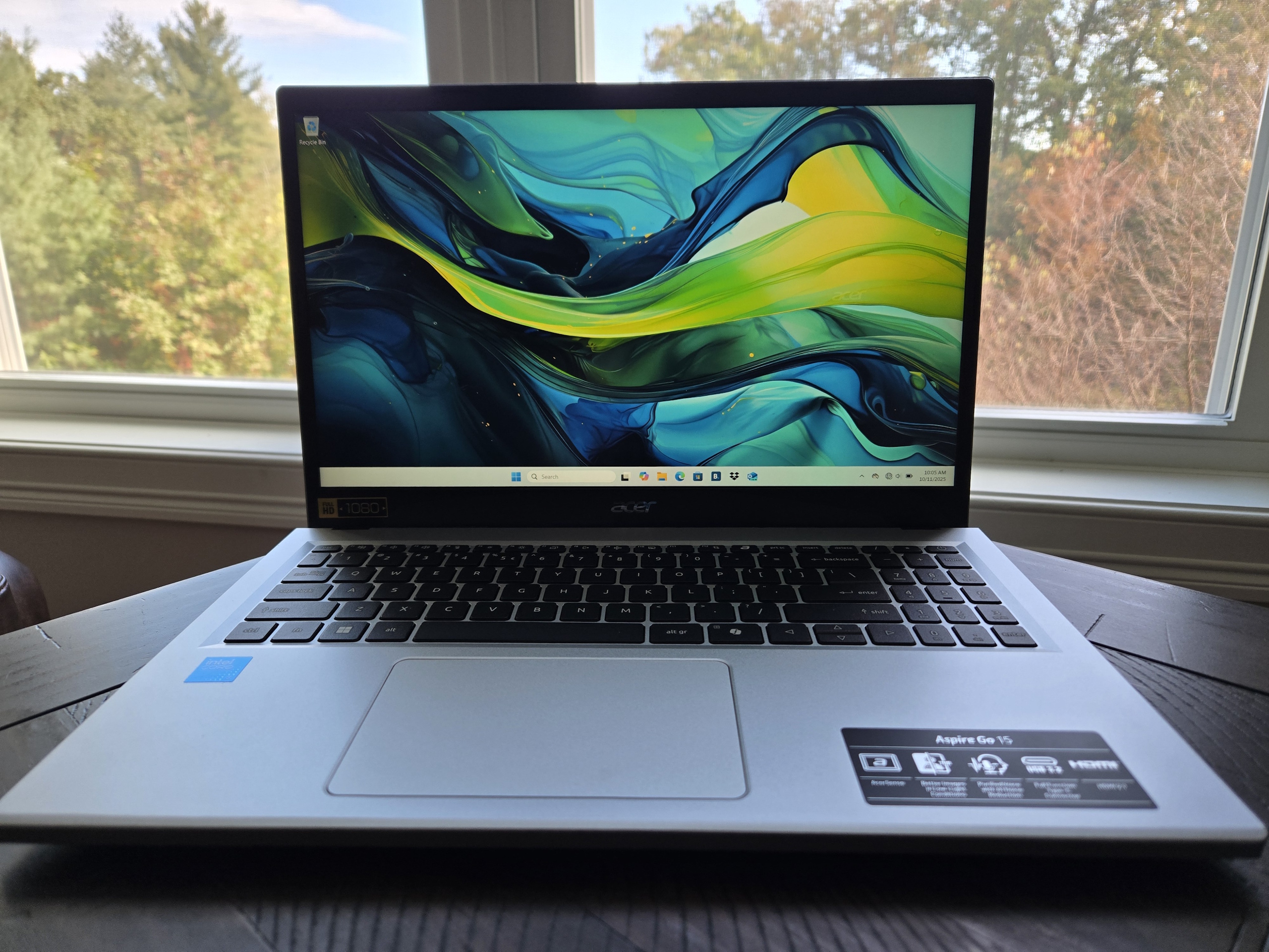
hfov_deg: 73.9
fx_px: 843
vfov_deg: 58.9
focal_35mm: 23
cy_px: 476
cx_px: 634
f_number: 1.8
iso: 64
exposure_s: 1/180
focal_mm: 5.4
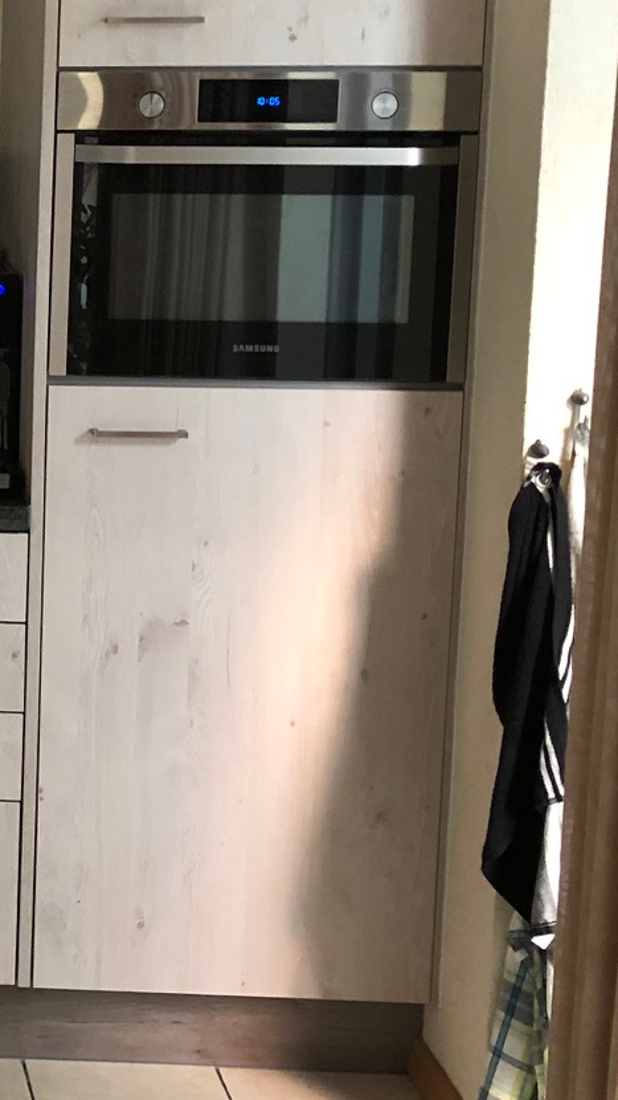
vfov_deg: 28.4
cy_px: 343
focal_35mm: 74
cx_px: -450
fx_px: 2157
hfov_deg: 14.6
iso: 64
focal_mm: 3.99
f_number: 1.8
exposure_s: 1/15
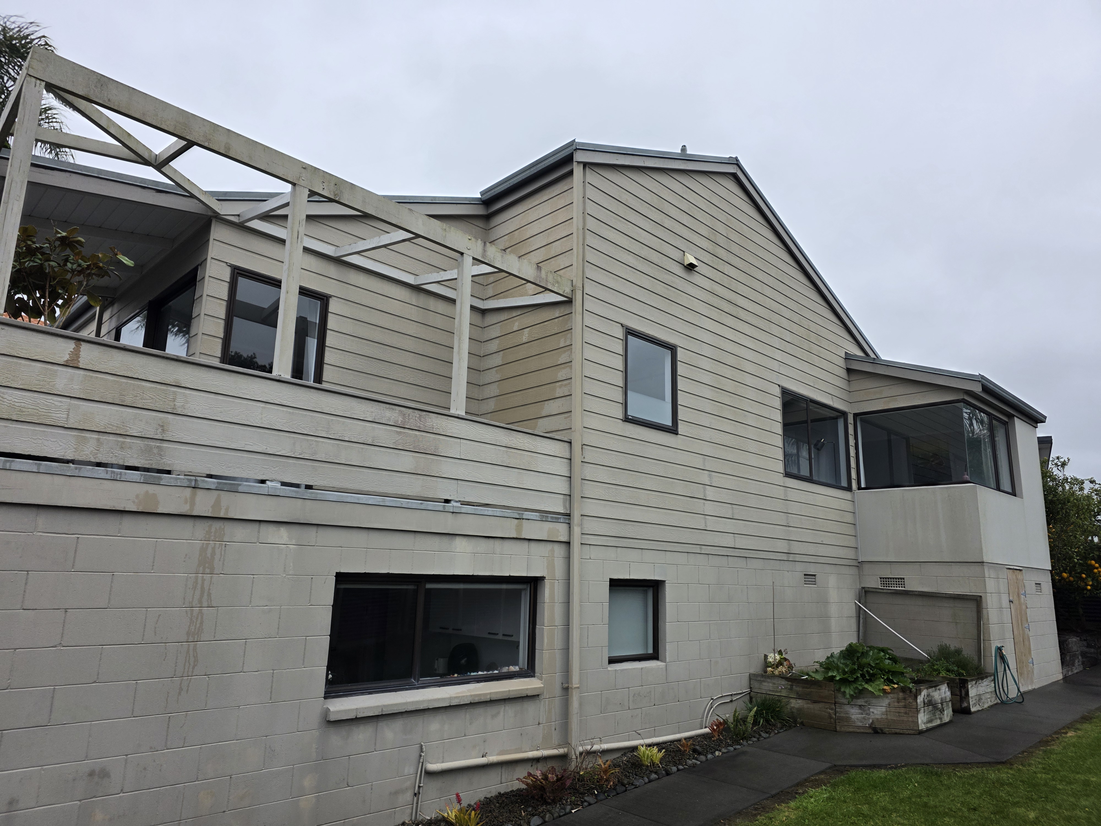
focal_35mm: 23
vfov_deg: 58.9
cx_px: 550
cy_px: 413
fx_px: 732
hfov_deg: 73.9
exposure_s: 1/359
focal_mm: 6.3
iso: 40
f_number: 1.7
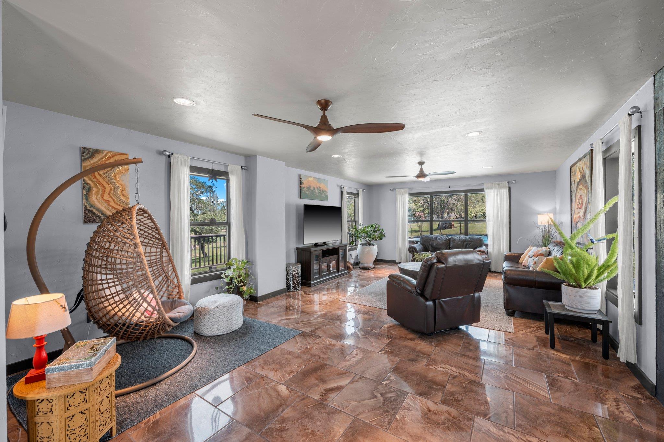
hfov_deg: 104.3
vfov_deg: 81.2
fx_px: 258
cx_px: 332
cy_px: 221
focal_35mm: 14
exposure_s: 1/13
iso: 100
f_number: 8
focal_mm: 14
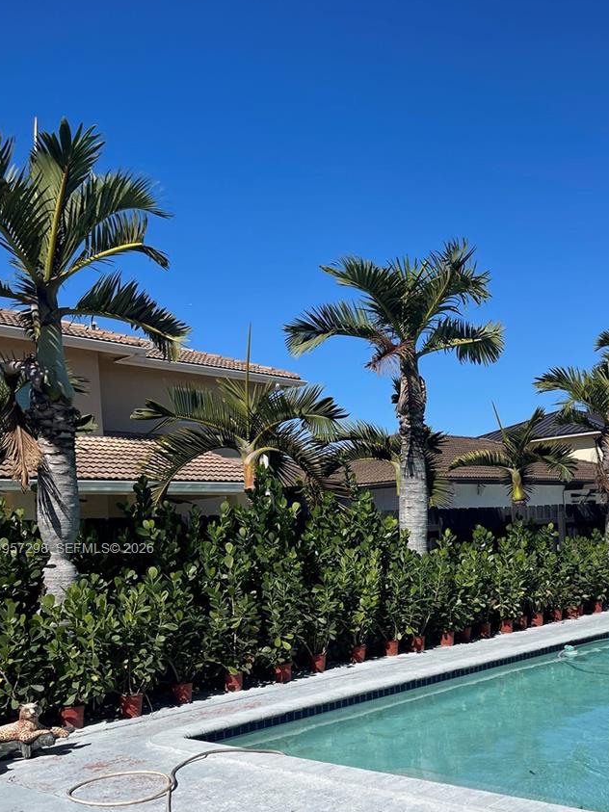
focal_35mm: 37
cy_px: 550
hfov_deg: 38.2
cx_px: 410
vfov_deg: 49.2
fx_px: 868
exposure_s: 1/10000
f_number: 1.6
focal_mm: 5.1
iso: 50
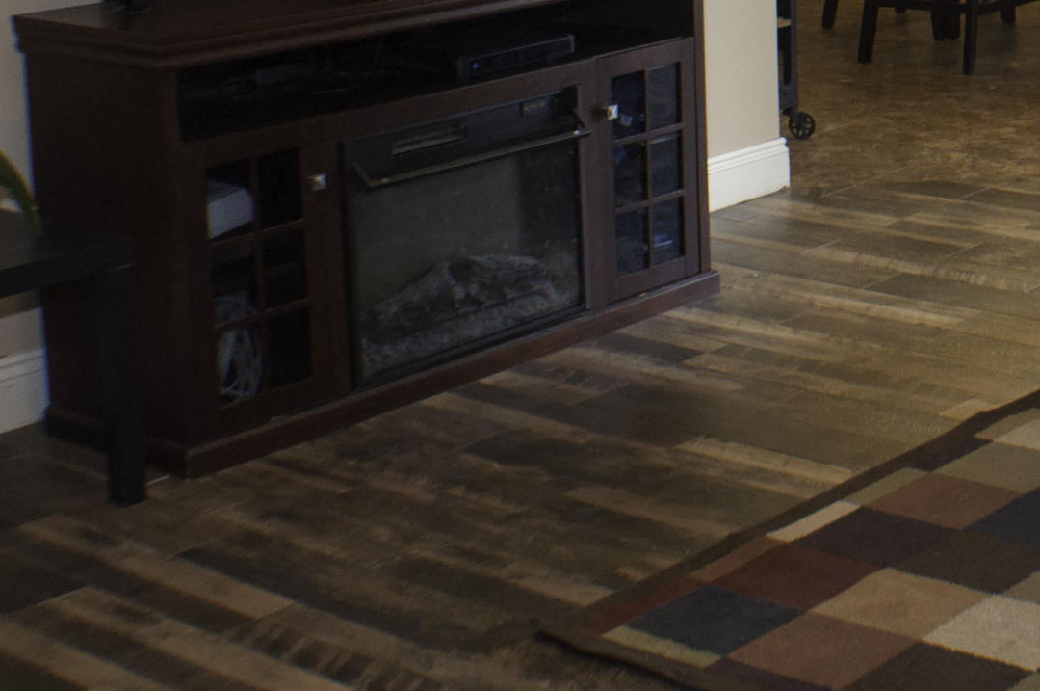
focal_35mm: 100
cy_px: -168
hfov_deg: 19.7
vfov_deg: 13.2
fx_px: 2885
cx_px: 1076
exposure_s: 1/30
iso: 400
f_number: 7.1
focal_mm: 24
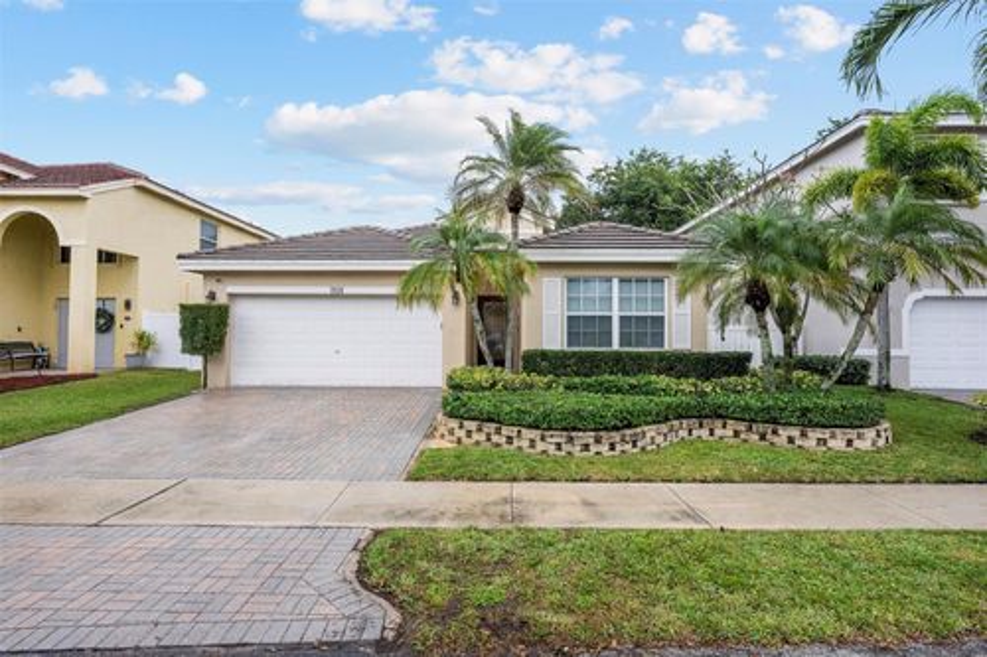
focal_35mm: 18
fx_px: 507
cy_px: 328
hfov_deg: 88.5
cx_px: 494
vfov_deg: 65.9
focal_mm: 18.5
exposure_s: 1/250
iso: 500
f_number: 8
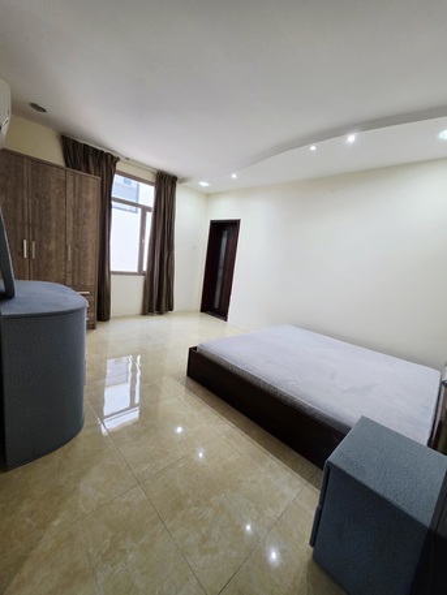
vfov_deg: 106.2
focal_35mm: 13
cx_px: 224
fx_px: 224
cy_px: 298
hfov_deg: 89.9
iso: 200
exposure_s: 1/50.3
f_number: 1.9
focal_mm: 2.2
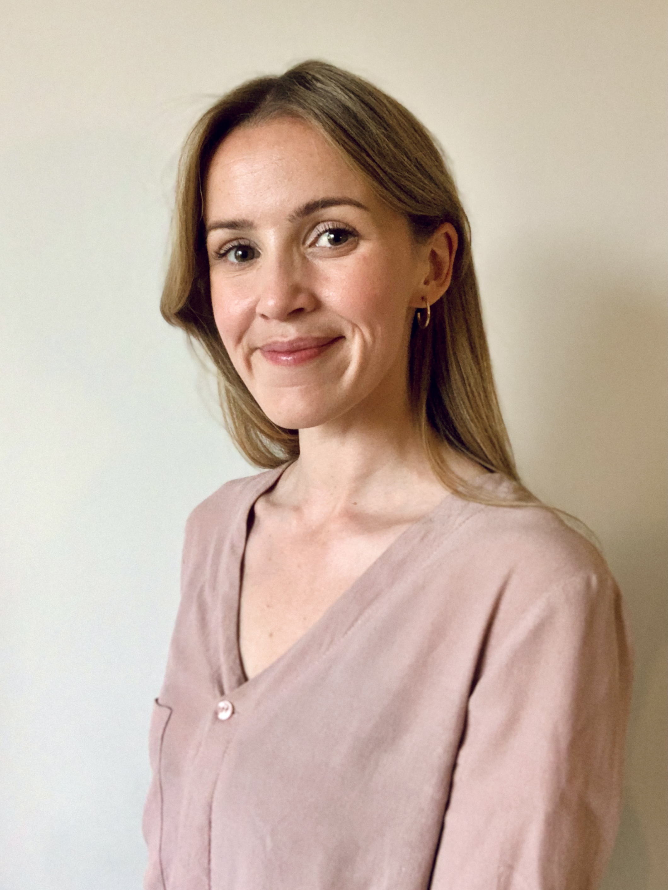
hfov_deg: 44.2
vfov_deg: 56.8
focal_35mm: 32
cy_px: 445
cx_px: 334
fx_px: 823
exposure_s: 1/40
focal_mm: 2.87
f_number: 2.2
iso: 320
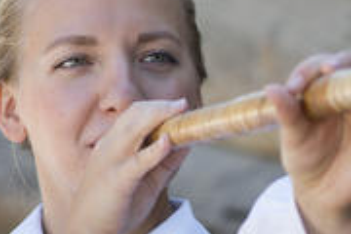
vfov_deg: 2.9
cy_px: 271
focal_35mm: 466
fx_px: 4543
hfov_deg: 4.4
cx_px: 413
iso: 100
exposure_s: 1/160
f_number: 4
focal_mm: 105
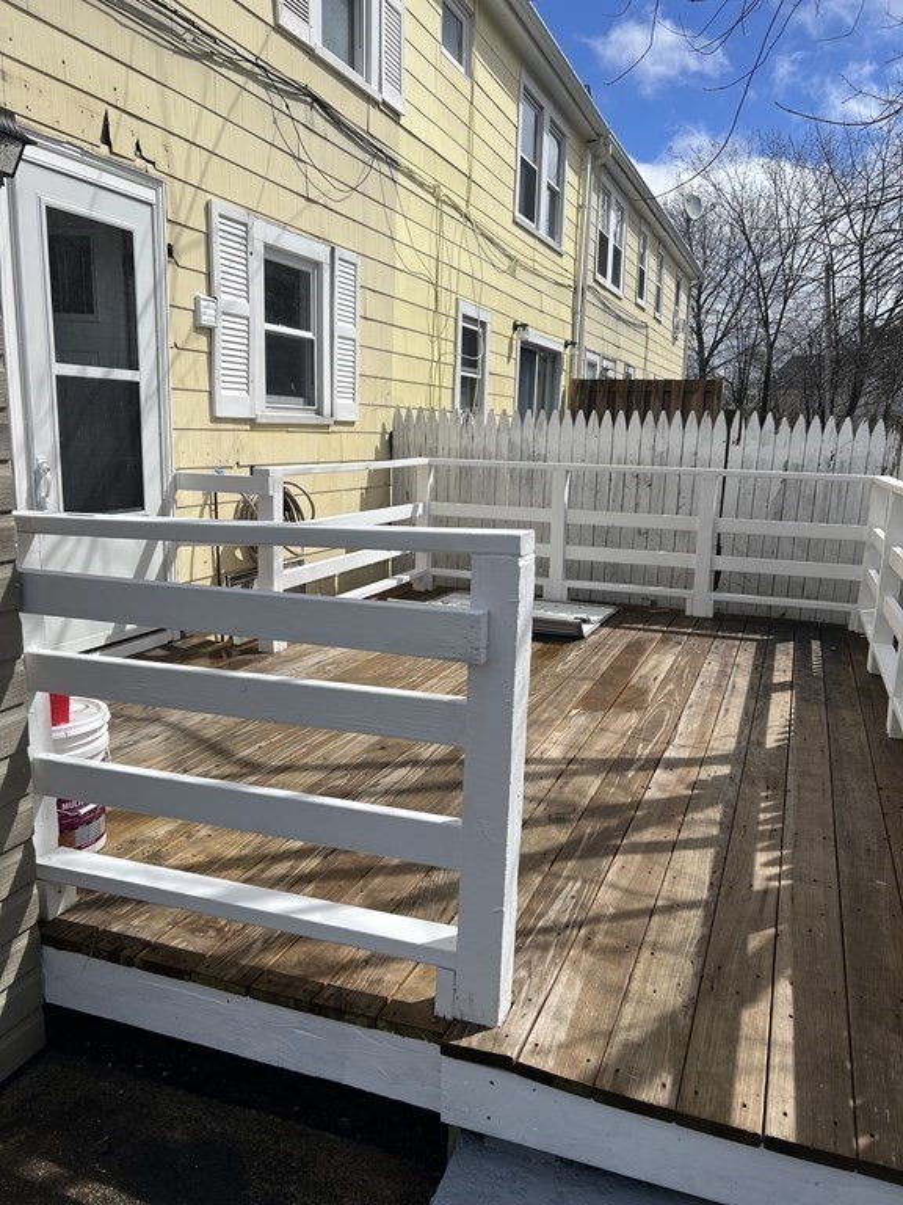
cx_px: 452
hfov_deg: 53.1
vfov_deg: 67.3
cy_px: 602
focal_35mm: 26
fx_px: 904
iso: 50
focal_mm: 5.7
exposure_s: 1/8000
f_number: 1.5
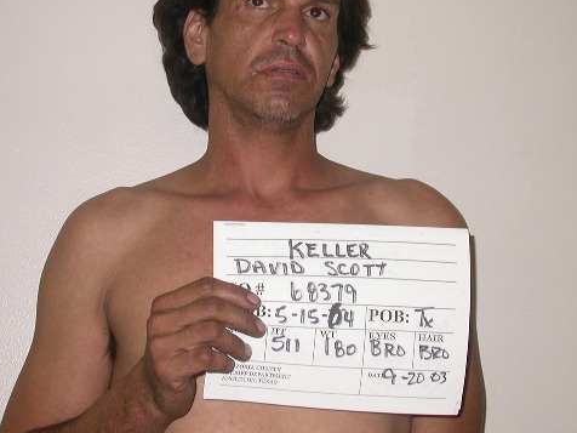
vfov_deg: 18.9
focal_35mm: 78
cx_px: 272
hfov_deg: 25.0
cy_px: 161
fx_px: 1300
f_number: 3
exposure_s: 1/60.3
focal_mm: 12
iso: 100
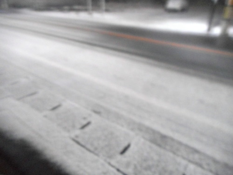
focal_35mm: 25
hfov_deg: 69.4
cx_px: 116
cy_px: 88
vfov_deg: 54.9
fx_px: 168
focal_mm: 4.5
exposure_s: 1
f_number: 3.7
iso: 800
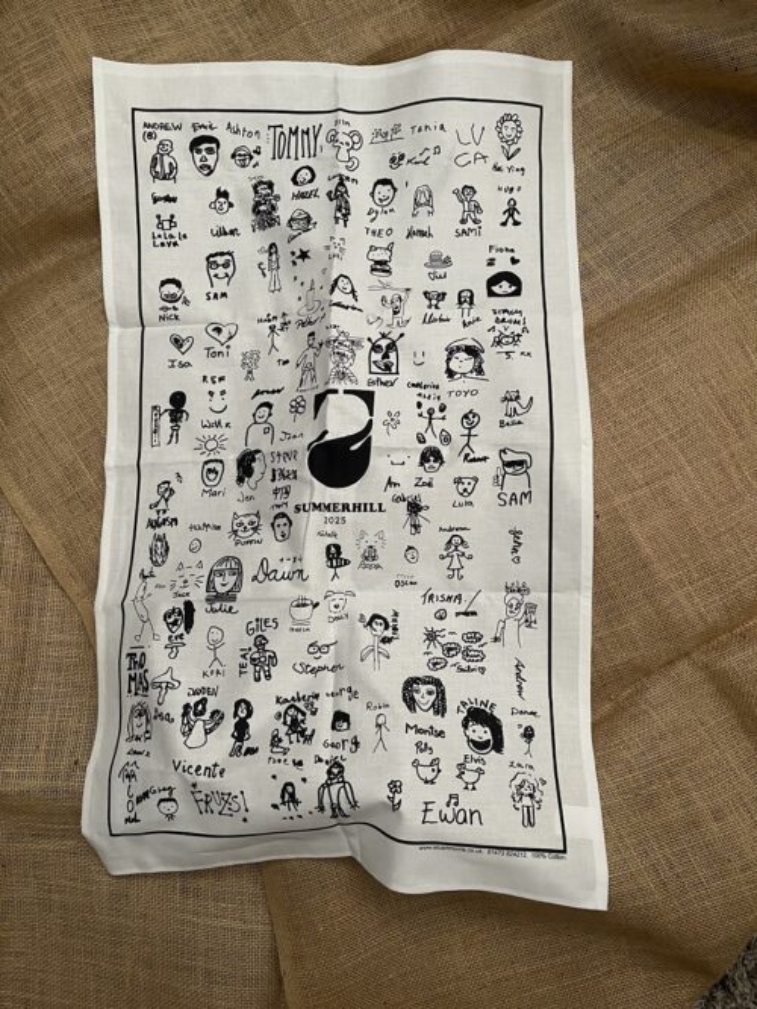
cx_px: 378
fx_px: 728
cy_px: 504
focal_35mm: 25
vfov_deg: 69.4
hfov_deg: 54.9
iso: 500
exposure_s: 1/40
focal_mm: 5.1
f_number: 1.6
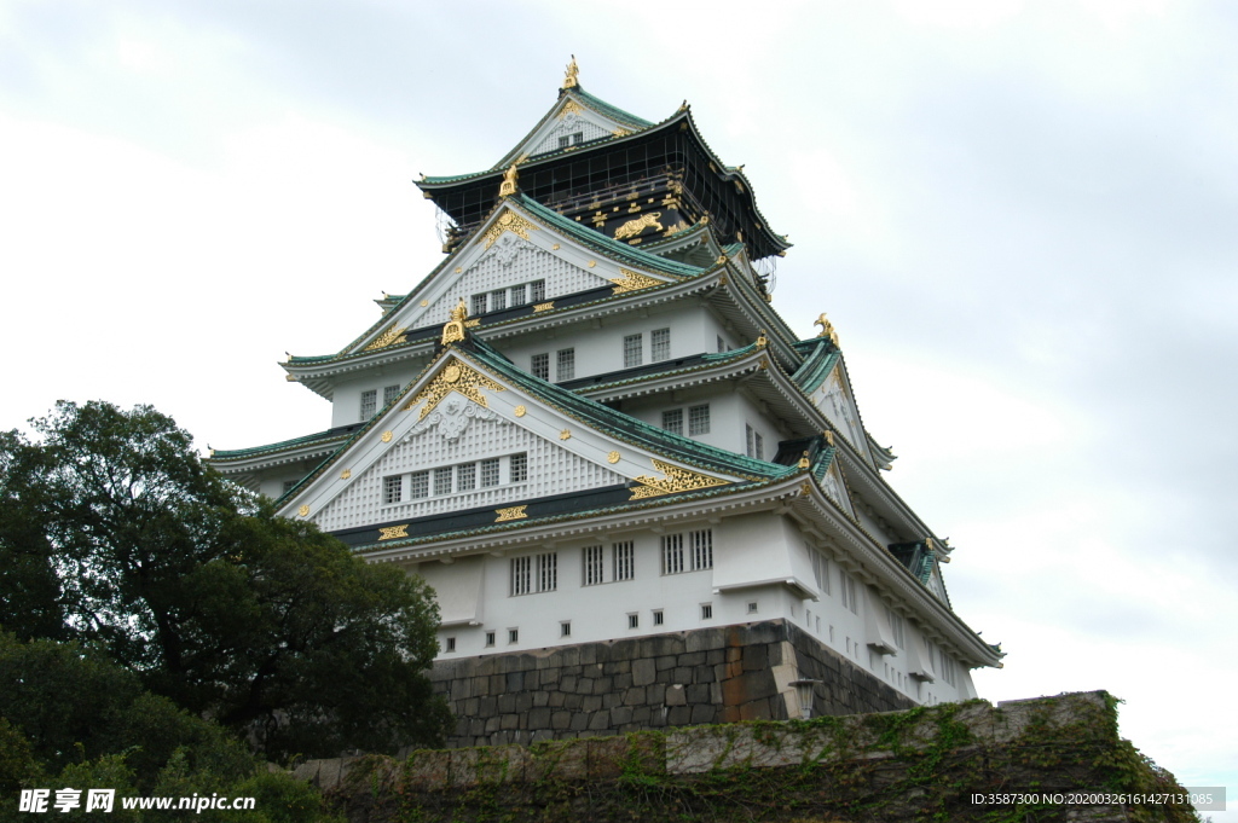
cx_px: 619
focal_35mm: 42
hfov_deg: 46.4
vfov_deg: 31.8
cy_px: 412
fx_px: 1443
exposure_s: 1/320
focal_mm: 28
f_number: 7.1
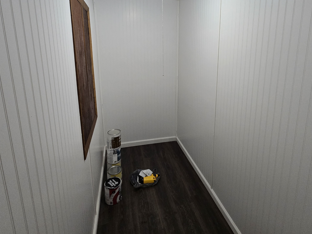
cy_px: 80
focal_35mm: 18
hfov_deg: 87.4
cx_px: 172
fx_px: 162
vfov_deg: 69.8
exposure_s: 1/100
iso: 320
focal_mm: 2.2
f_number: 2.2
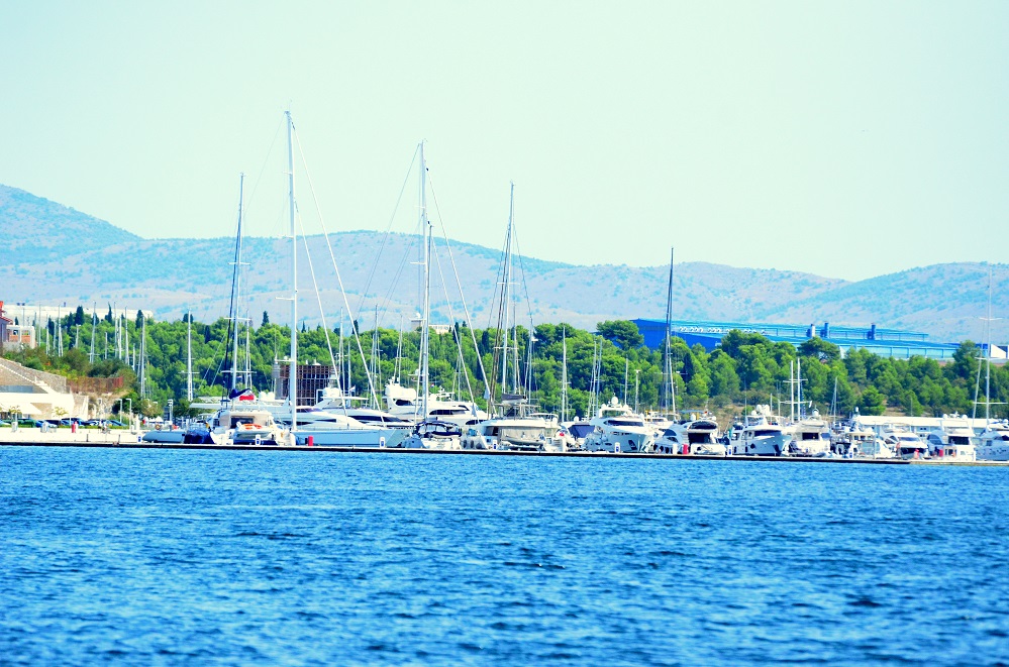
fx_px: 9227
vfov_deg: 4.1
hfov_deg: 6.3
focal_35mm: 330
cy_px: 334
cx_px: 504
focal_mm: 220
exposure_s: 1/8000
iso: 2800
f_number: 5.3
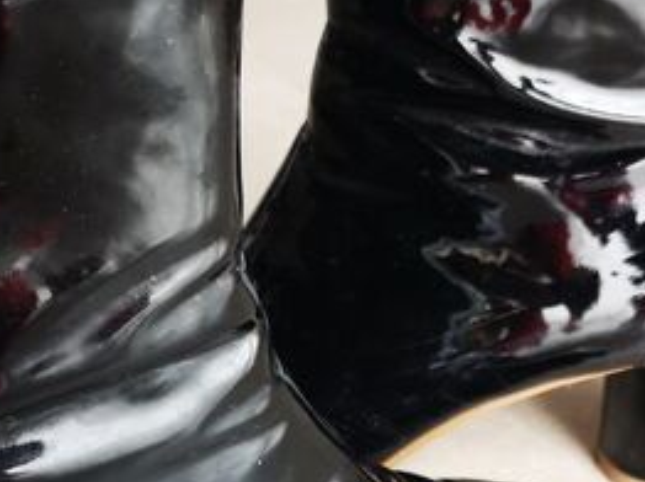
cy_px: 408
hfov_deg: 29.4
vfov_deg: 21.8
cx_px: 276
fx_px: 1229
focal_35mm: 66
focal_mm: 5.58
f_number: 1.8
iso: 160
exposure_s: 1/50
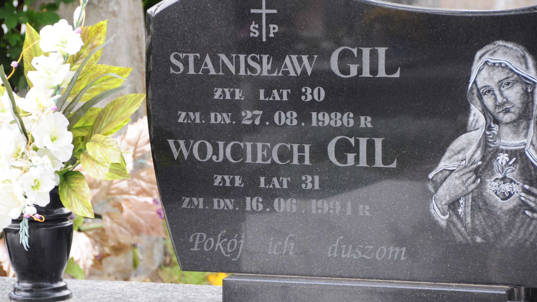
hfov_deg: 11.4
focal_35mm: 189
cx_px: 268
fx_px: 2691
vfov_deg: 6.4
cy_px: 153
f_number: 7.1
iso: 500
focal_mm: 120
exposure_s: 1/125
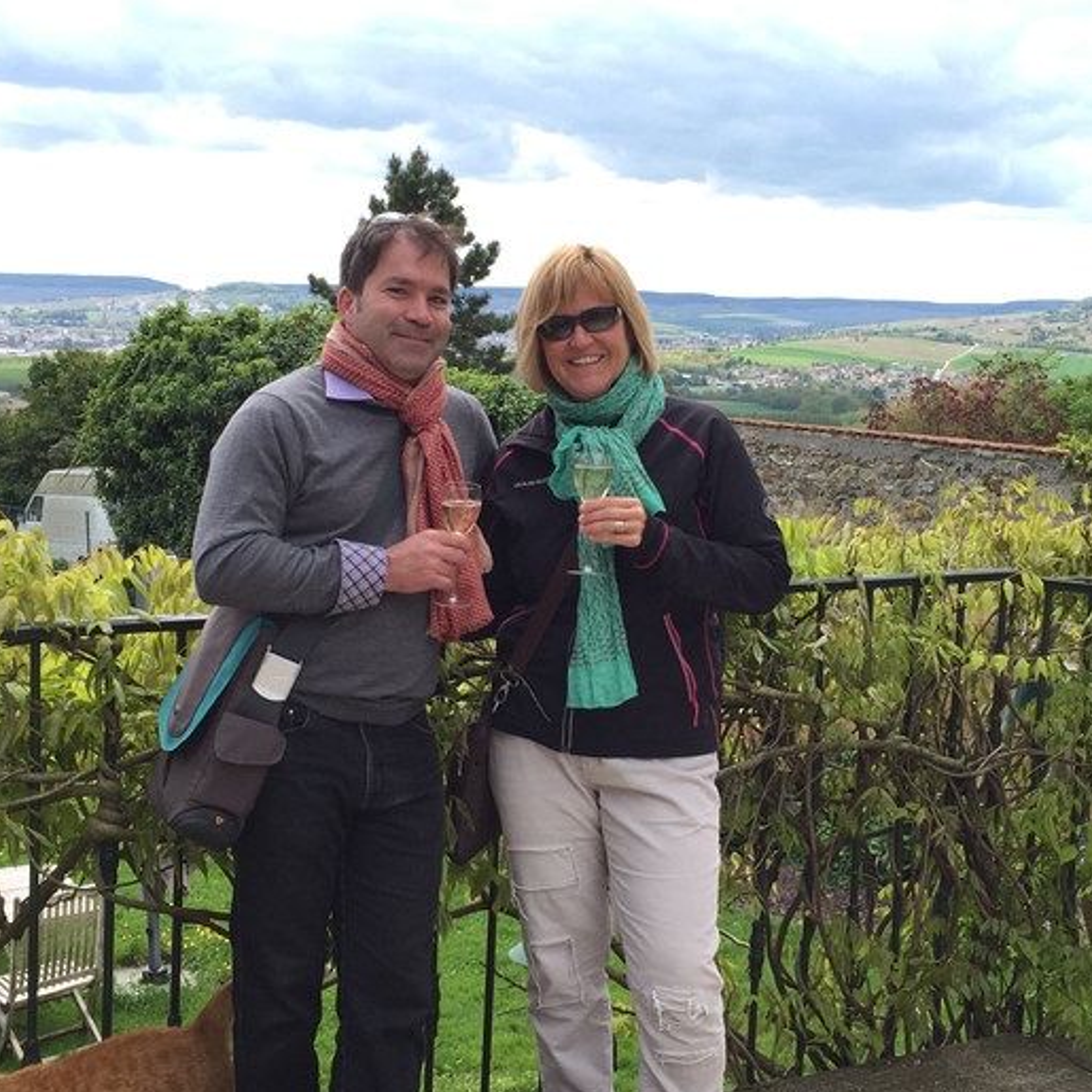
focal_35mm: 51
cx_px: 596
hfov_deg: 33.4
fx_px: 1820
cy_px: 560
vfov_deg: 33.4
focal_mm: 4.15
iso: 32
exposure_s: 1/659
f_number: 2.2
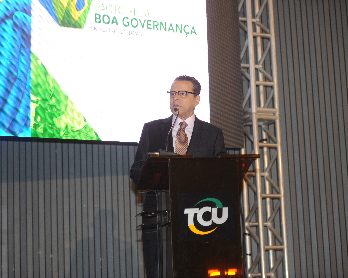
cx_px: 172
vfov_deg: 19.4
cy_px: 139
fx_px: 814
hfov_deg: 24.1
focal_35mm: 79
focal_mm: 70
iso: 1250
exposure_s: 1/80
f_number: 2.8
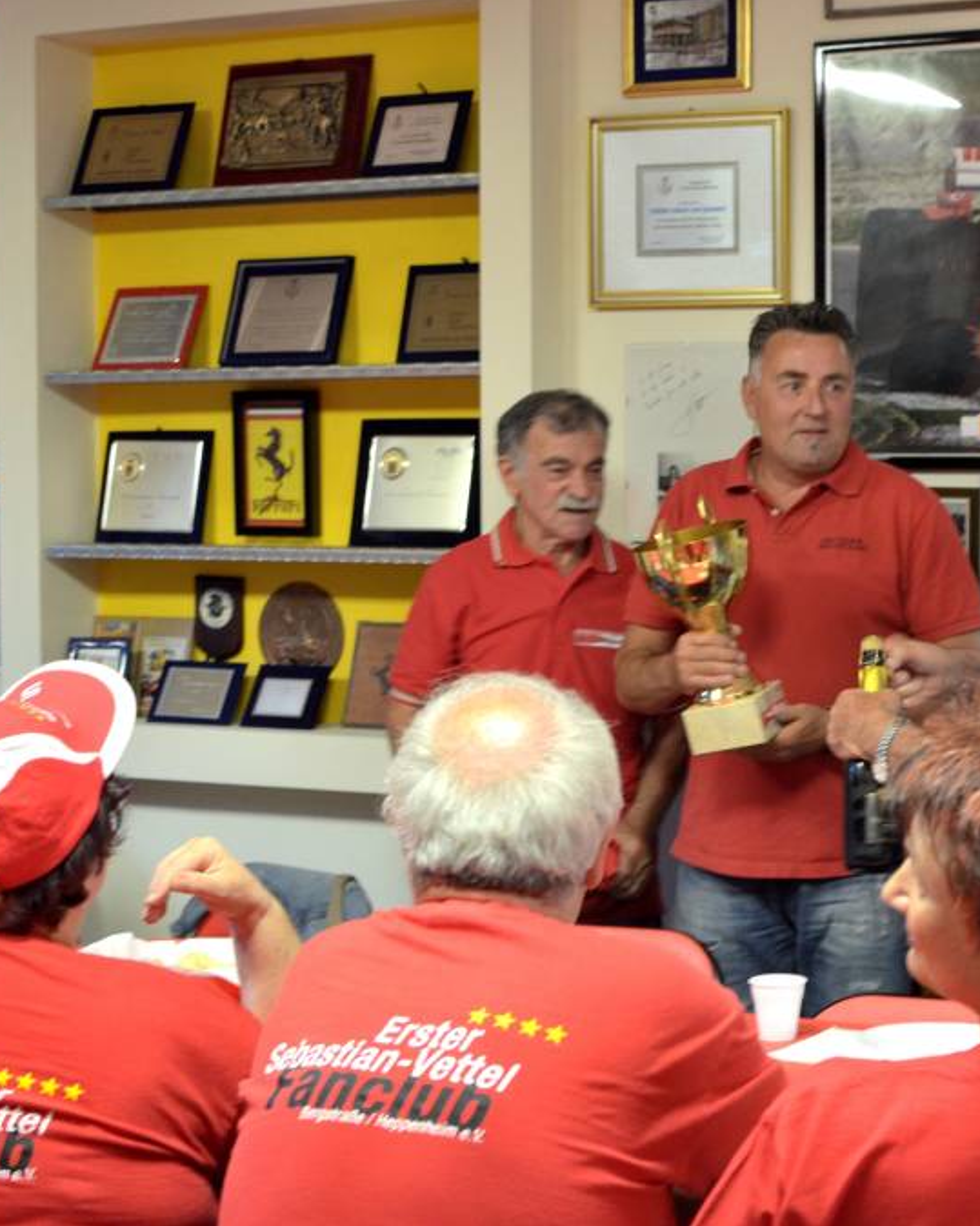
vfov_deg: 25.5
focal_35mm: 75
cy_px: 611
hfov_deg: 20.3
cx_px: 762
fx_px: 2709
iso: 1000
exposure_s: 1/30
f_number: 5.6
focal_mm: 35
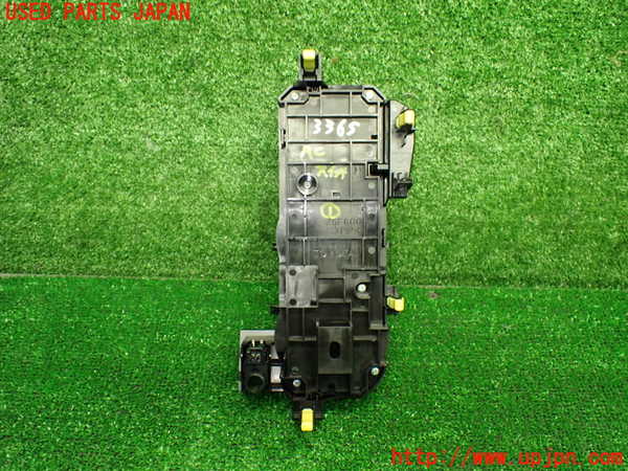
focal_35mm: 30
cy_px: 236
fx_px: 544
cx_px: 314
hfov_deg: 60.0
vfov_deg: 46.8
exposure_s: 1/100
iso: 800
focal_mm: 5.4
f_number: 2.3
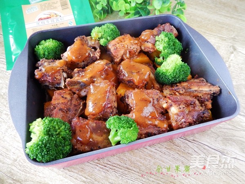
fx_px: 177
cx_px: 122
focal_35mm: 25
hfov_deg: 69.4
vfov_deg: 54.9
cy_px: 92
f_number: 3.4
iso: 400
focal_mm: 4.5
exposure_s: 1/30
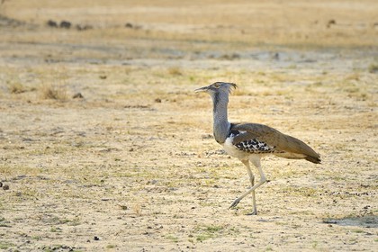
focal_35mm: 280
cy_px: 126
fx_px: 2940
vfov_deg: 4.9
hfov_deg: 7.4
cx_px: 189
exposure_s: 1/1000
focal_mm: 280
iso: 400
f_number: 6.3
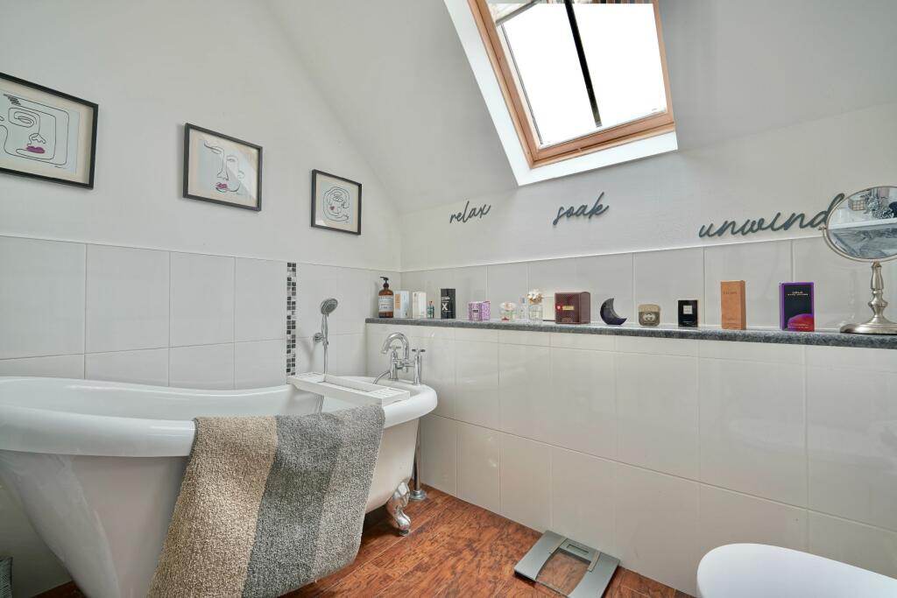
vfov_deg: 81.2
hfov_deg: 104.2
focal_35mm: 14
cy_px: 299
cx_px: 448
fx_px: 349
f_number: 13
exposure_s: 1/3
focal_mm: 14
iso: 80
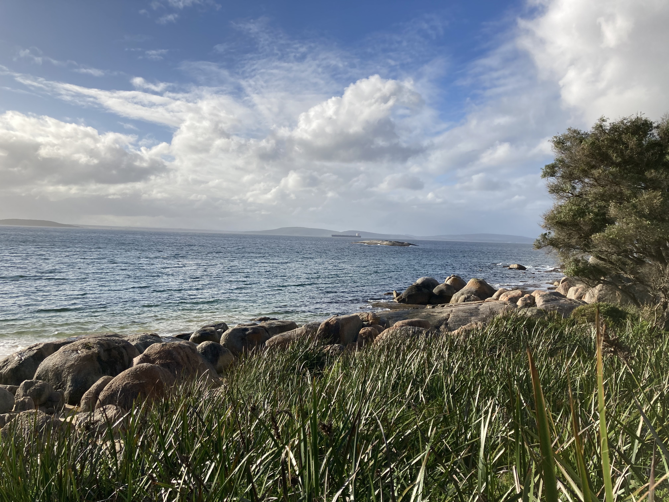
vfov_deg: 49.7
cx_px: 334
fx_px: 541
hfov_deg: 63.4
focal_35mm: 28
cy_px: 251
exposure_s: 1/3205
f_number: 1.8
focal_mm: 3.99
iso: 20
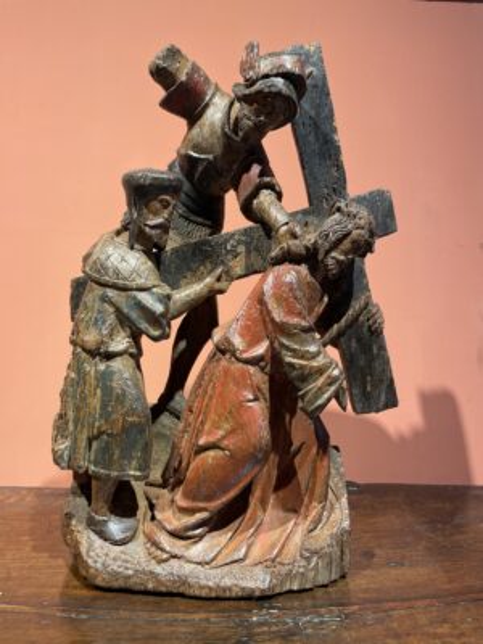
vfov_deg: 67.3
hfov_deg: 53.1
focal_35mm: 26
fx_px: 484
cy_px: 322
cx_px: 242
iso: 64
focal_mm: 4.2
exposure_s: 1/100
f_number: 1.6
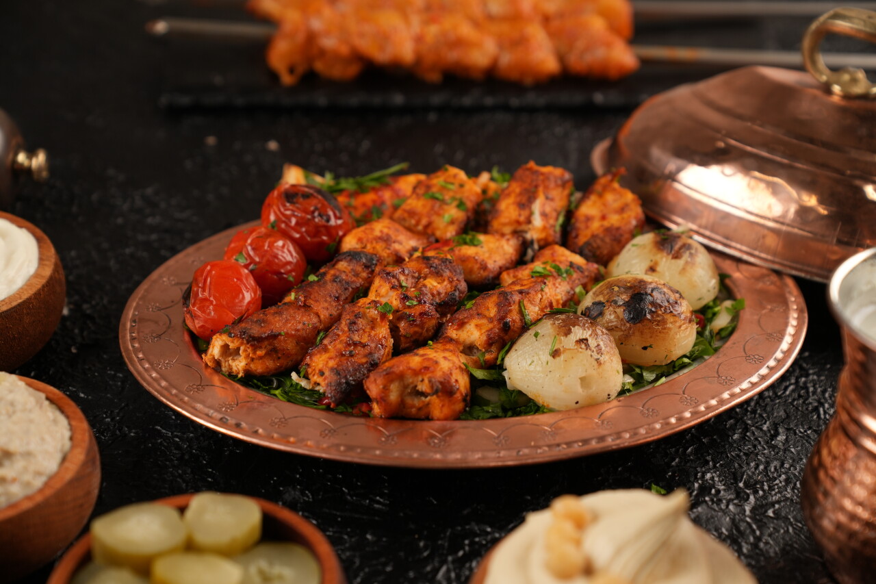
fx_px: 1703
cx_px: 438
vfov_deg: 19.5
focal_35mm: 70
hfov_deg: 28.8
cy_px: 292
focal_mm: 70
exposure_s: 1/125
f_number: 4.5
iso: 320
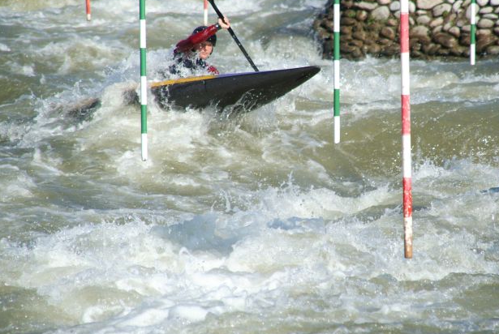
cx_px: 297
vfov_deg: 3.5
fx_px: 5414
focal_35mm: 390
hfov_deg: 5.3
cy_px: 140
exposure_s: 1/750
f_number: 6.7
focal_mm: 200
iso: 200
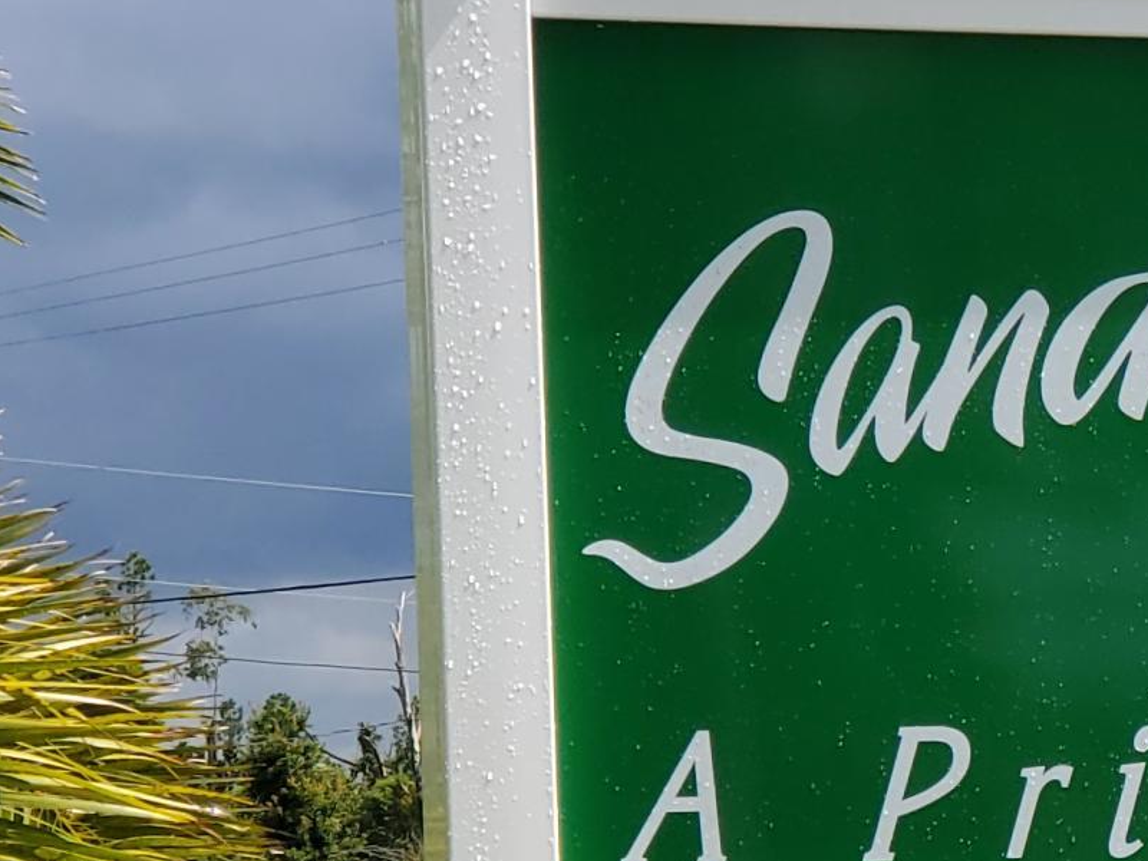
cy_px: 729
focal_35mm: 195
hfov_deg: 9.9
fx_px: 6467
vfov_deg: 7.6
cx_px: 1530
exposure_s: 1/814
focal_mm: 6
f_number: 2.4
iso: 50
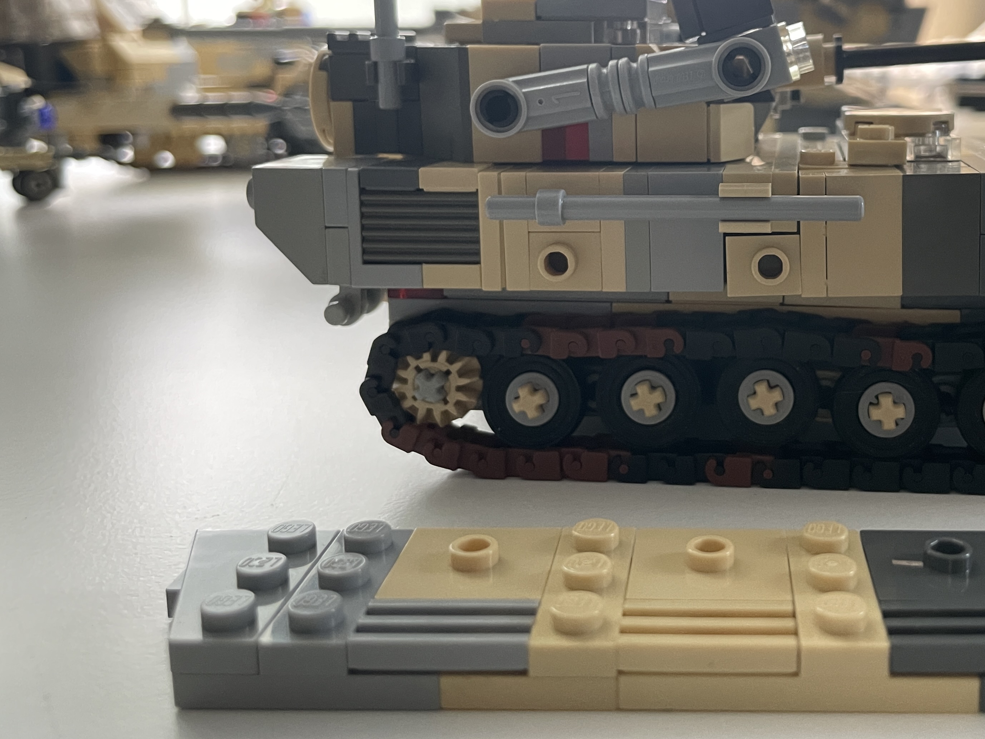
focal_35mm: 38
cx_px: 703
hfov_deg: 47.6
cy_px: 237
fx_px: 1081
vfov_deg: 37.3
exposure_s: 1/60
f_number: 1.6
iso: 400
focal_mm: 4.2
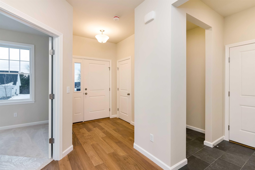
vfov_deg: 73.7
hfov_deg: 96.7
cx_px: 128
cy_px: 85
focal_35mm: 16
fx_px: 113
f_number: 7.1
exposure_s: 1/60
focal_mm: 11
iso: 500
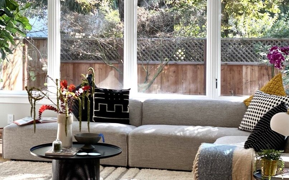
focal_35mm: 82
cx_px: 89
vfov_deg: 15.9
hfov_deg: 25.1
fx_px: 646
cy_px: 62
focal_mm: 6
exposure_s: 1/120
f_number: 2
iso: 64
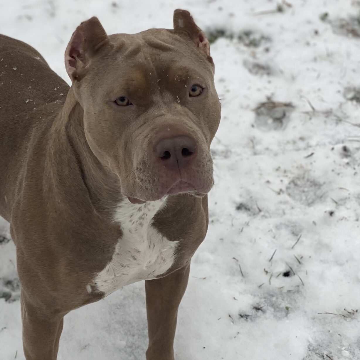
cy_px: 178
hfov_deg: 18.0
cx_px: 103
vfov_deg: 18.1
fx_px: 1130
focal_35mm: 96
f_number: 2
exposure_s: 1/203
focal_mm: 6
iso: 20
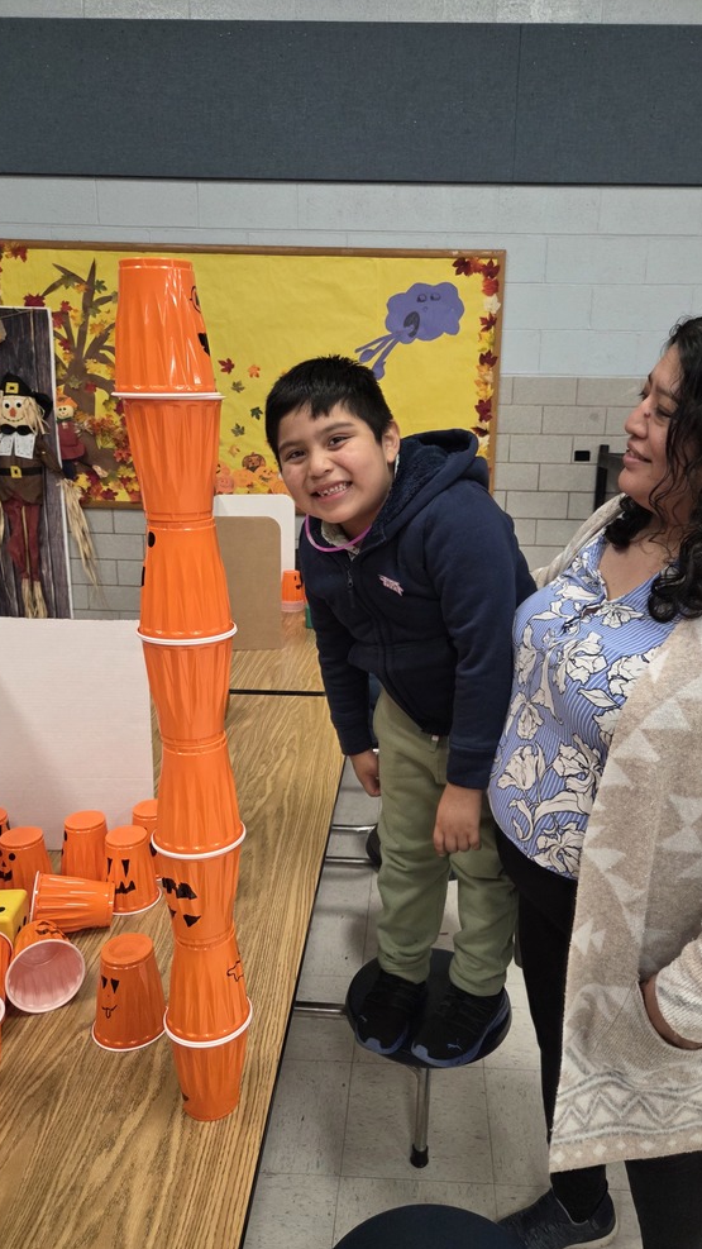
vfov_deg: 71.9
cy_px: 628
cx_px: 386
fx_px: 861
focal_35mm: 26
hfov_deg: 44.3
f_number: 1.8
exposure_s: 1/120
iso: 500
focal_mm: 5.4
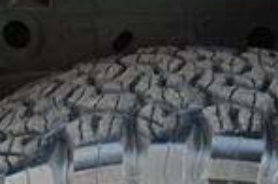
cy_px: 347
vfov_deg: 11.9
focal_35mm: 104
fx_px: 801
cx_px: 165
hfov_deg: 19.7
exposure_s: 1/160
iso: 400
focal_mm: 16
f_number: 4
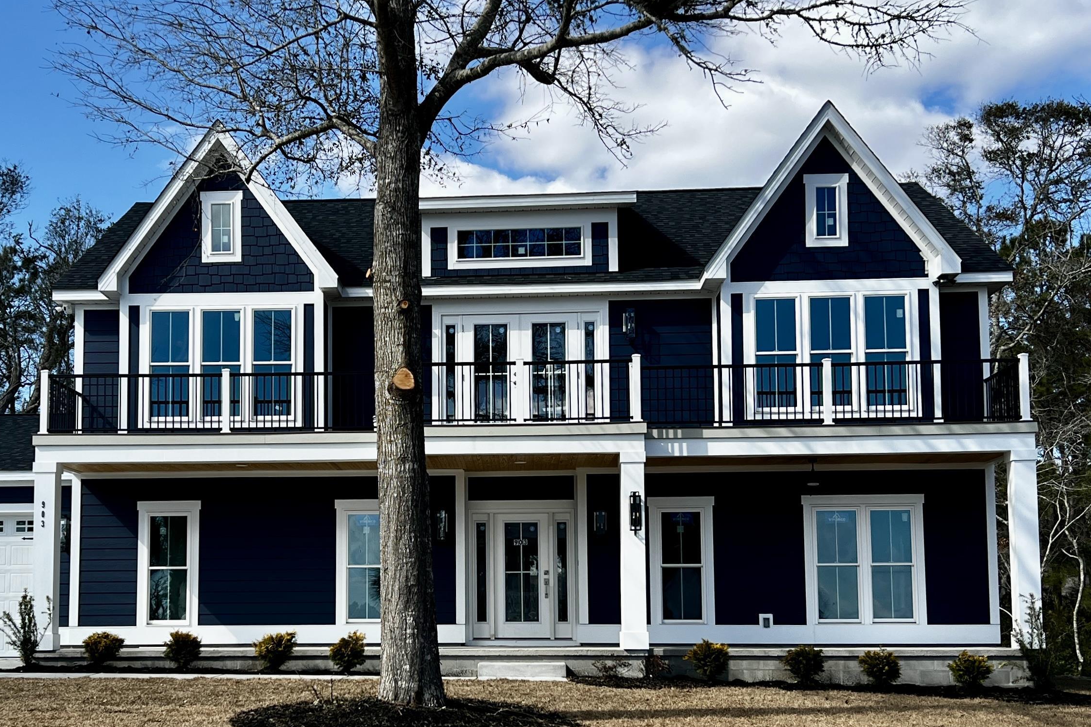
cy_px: 366
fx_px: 848
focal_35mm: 28
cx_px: 531
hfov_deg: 65.5
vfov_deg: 46.4
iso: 50
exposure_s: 1/2762
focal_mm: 5.7
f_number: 1.5
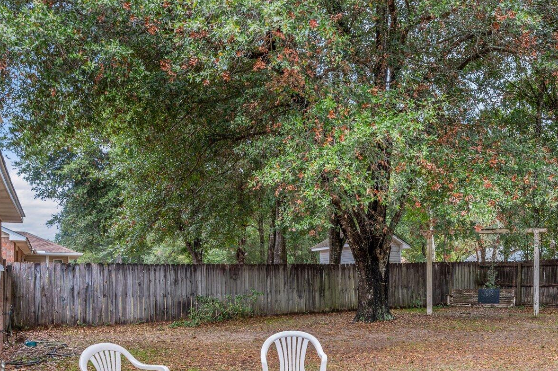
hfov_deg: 55.6
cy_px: 268
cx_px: 387
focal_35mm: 33
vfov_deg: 39.1
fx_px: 511
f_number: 9
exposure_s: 1/6
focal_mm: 19
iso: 160
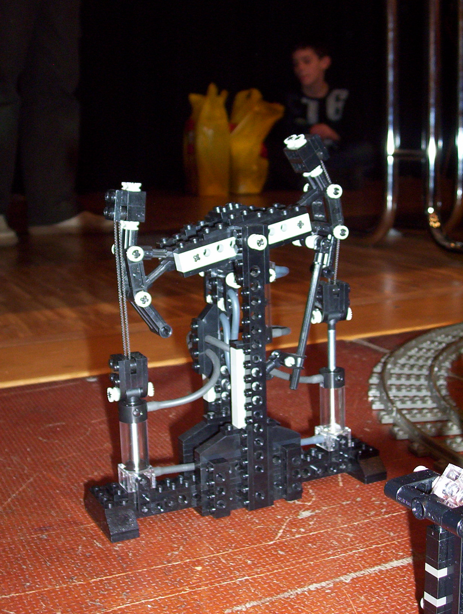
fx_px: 959
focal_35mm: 54
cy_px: 307
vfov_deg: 35.5
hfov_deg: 27.1
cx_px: 232
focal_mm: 7.1
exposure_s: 1/69.5
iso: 140
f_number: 2.97
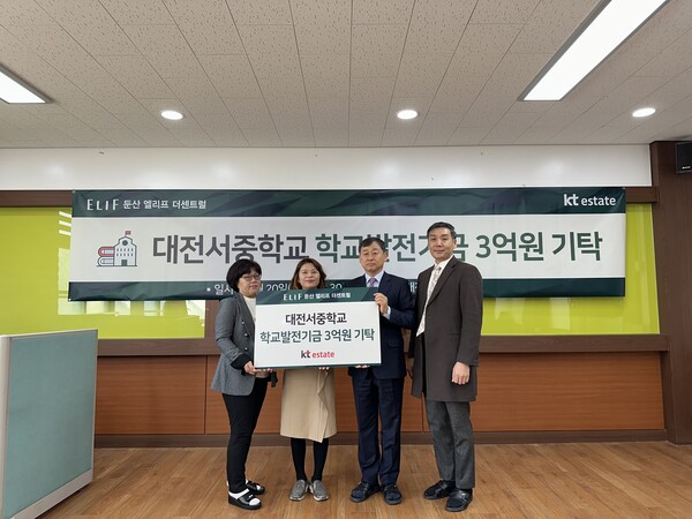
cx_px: 346
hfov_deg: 71.6
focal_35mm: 24
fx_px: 480
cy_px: 260
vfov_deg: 56.8
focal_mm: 6.86
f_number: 1.78
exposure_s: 1/120
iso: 100
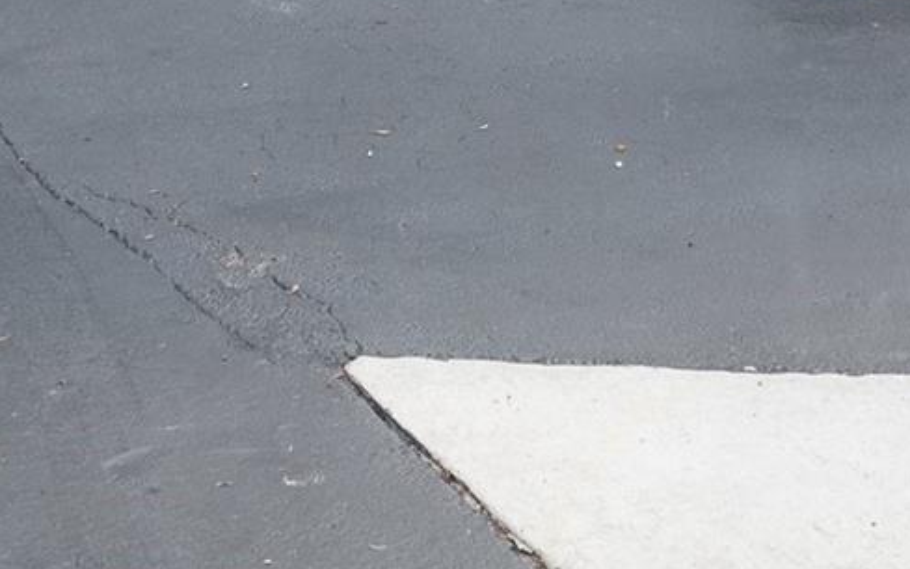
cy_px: -368
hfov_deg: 25.8
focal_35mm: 80
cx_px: 428
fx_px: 1985
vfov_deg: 14.8
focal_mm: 24
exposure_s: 1/125
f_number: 8
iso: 320
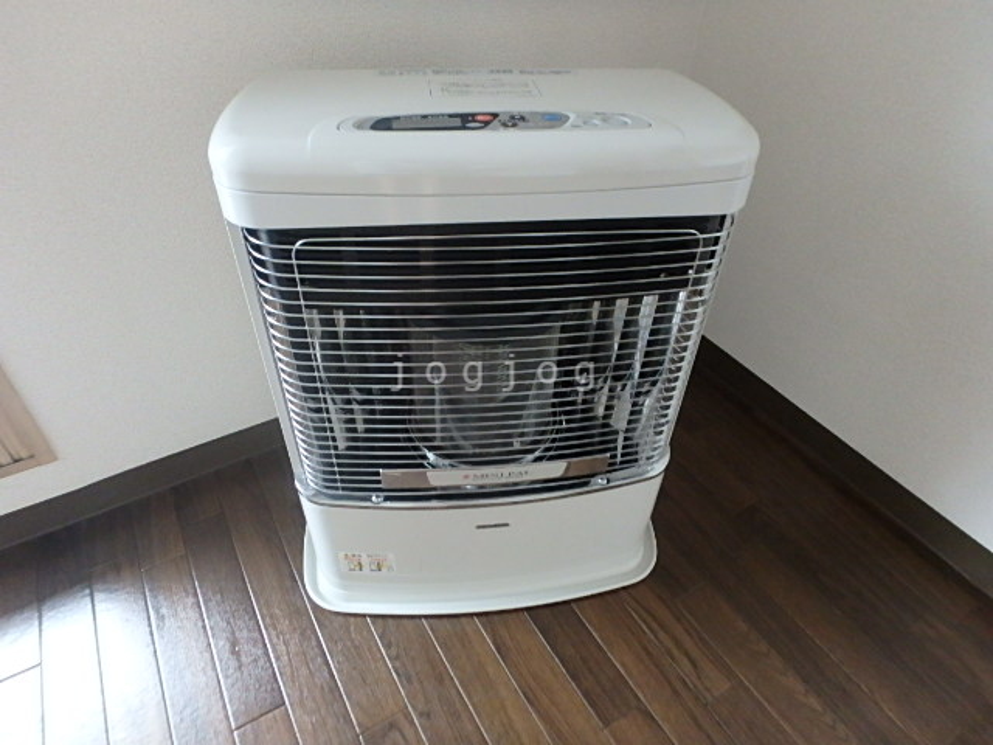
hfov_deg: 79.0
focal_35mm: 21
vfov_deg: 63.4
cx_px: 496
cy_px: 372
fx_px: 602
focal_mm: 3.7
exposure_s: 1/20
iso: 800
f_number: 3.5
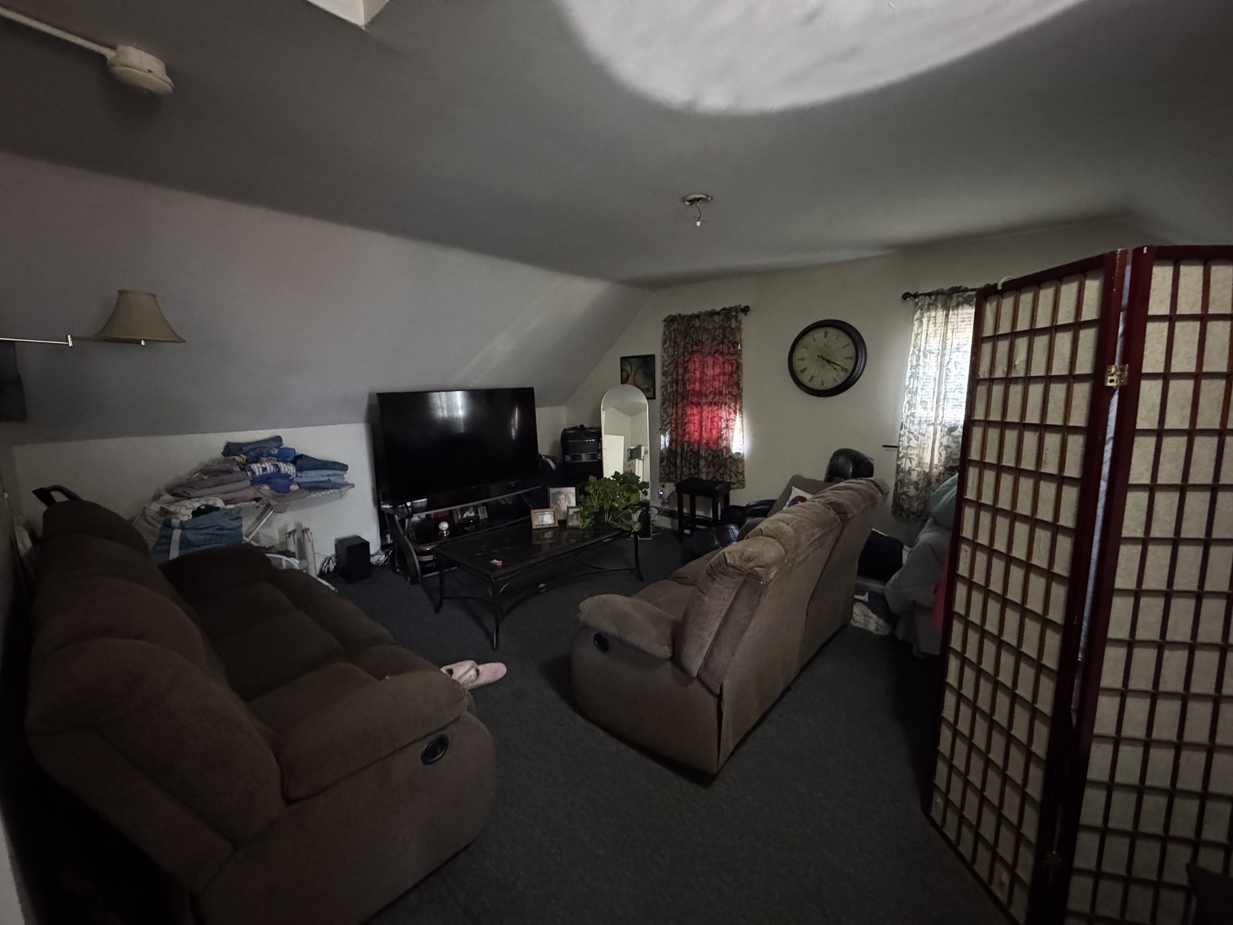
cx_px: 616
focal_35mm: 14
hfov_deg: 102.1
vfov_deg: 85.7
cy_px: 462
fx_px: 499
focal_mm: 2.22
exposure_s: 1/30
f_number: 2.2
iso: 2500
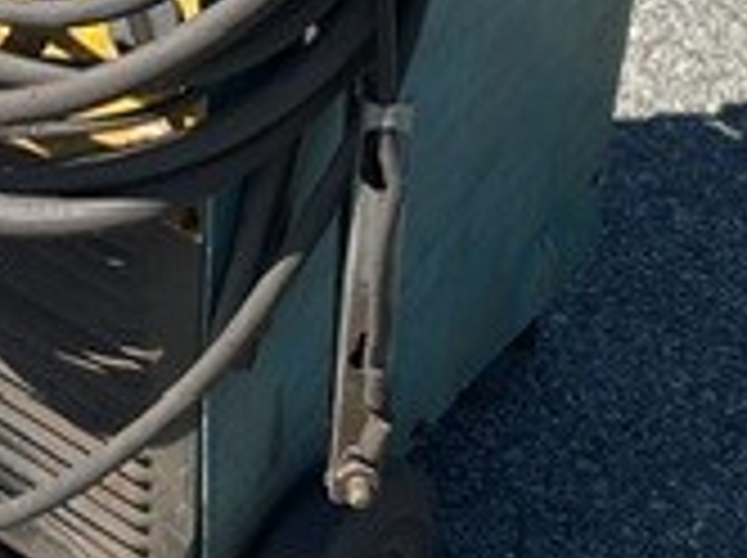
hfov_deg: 17.4
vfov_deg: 13.1
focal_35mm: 112
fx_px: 2413
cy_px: 32
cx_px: 94
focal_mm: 3
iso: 16
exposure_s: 1/1311
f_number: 1.8
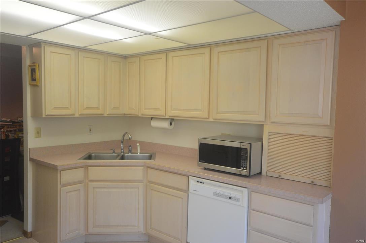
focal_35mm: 30
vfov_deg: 43.5
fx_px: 305
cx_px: 183
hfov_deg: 62.0
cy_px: 122
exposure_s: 1/60
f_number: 5.6
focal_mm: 20
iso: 1000
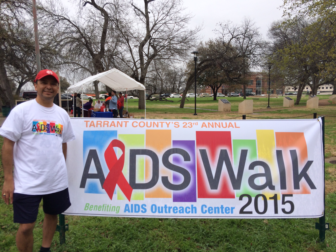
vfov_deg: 48.2
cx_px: 168
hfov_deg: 61.7
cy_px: 126
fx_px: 281
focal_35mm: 29
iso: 32
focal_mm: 4.15
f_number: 2.2
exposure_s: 1/855
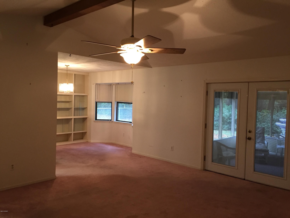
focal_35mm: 29
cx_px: 145
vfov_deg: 48.2
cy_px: 109
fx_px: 243
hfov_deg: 61.7
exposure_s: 1/30
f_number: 2.2
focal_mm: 4.15
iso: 125
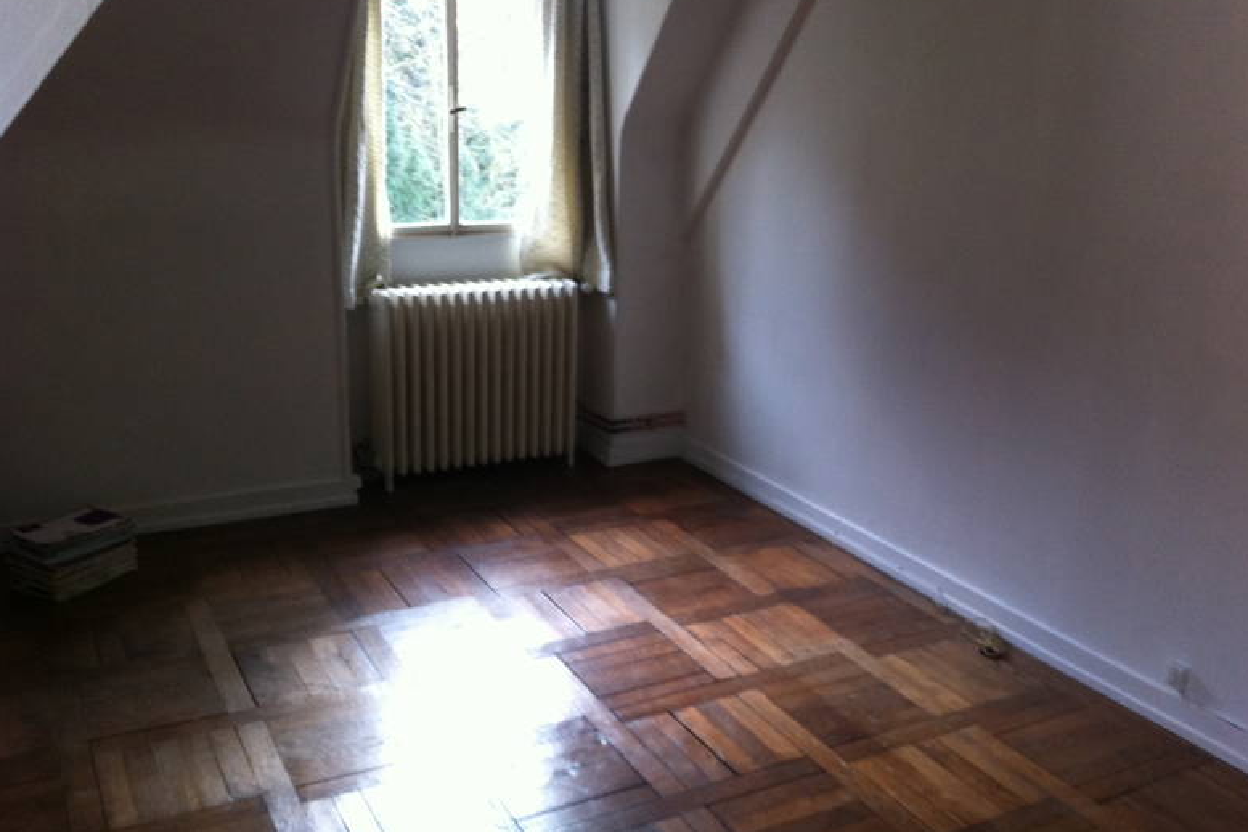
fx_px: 1283
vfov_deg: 35.9
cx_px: 631
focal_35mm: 37
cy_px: 374
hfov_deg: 51.9
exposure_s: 1/15
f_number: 2.8
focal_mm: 3.85
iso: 160
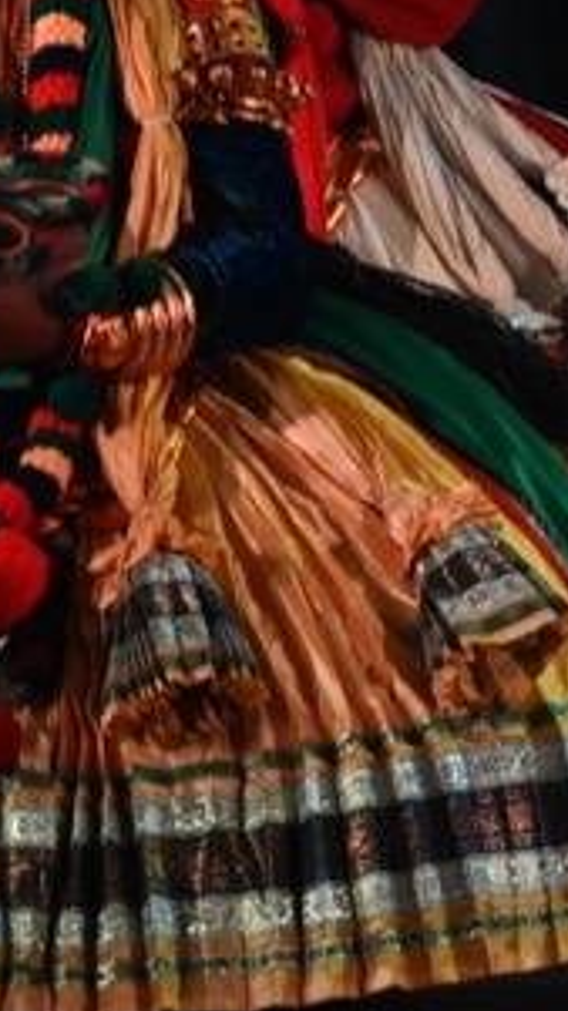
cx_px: 1274
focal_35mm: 292
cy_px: 202
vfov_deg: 7.4
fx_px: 7829
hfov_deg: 4.1
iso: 2500
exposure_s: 1/160
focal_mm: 70
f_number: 6.3
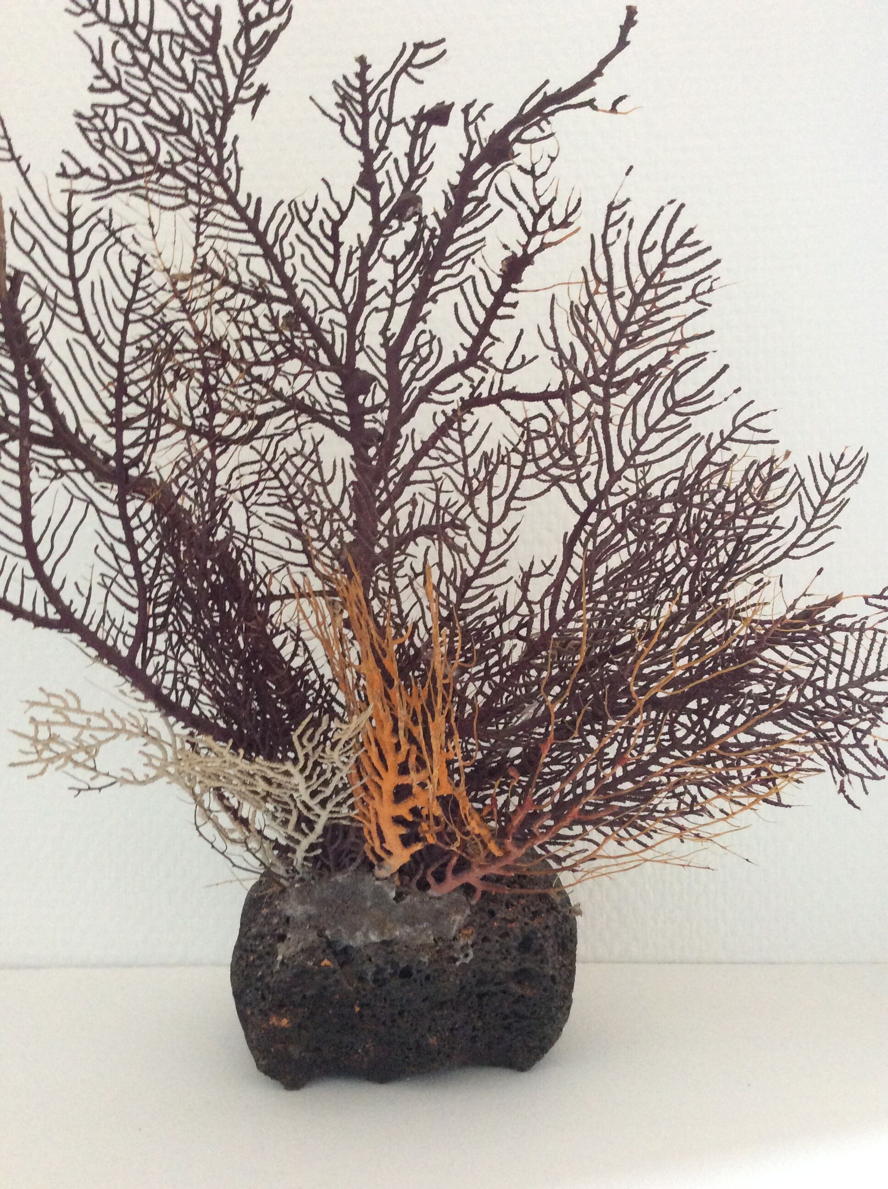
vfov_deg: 56.9
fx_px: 1097
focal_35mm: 32
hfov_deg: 44.1
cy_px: 594
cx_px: 444
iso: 160
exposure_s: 1/25
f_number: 2.4
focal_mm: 3.3
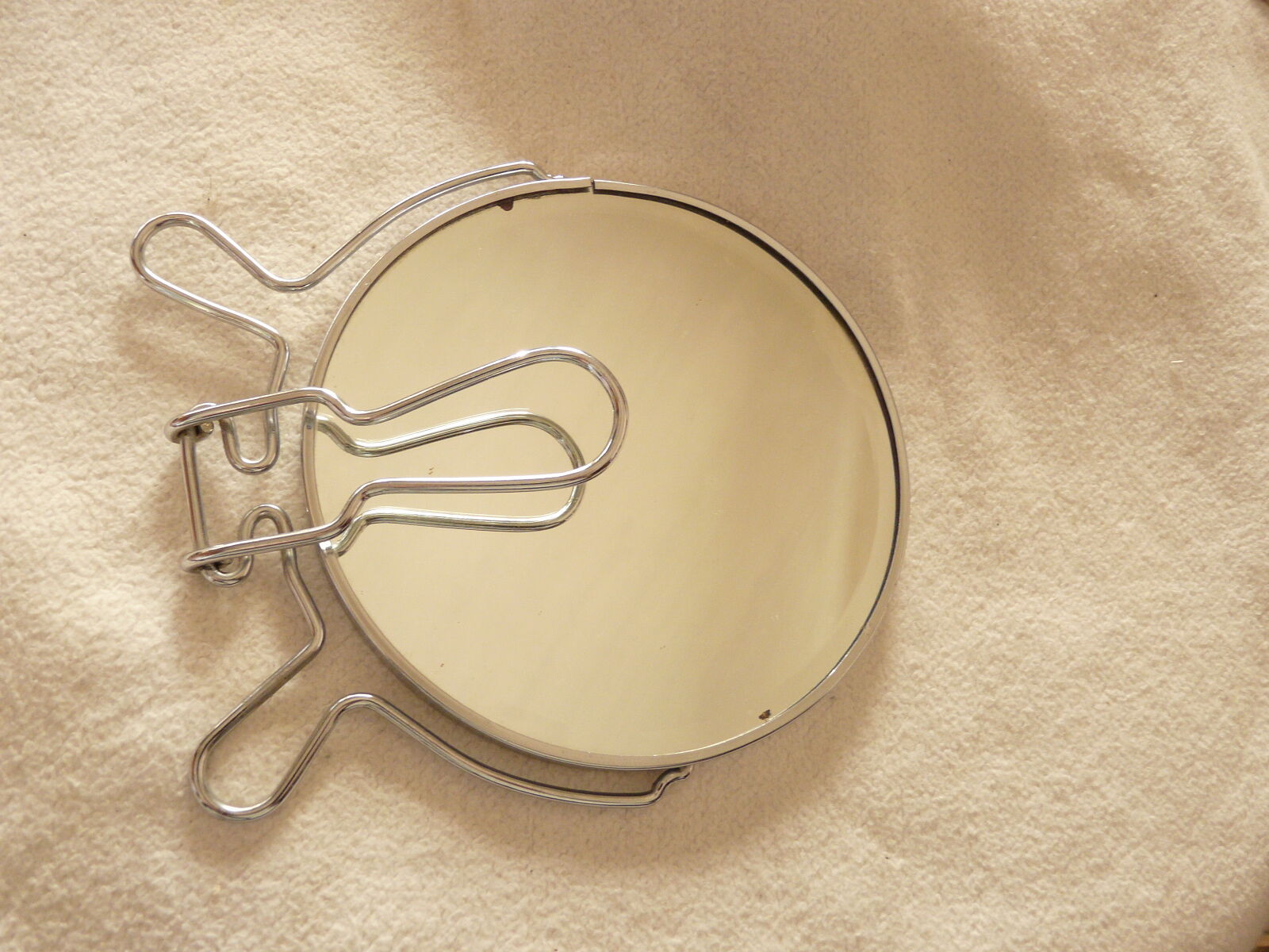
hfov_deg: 63.4
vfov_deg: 49.7
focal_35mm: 28
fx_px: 1026
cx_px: 634
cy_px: 476
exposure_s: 1/30
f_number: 2.8
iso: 200
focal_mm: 4.6
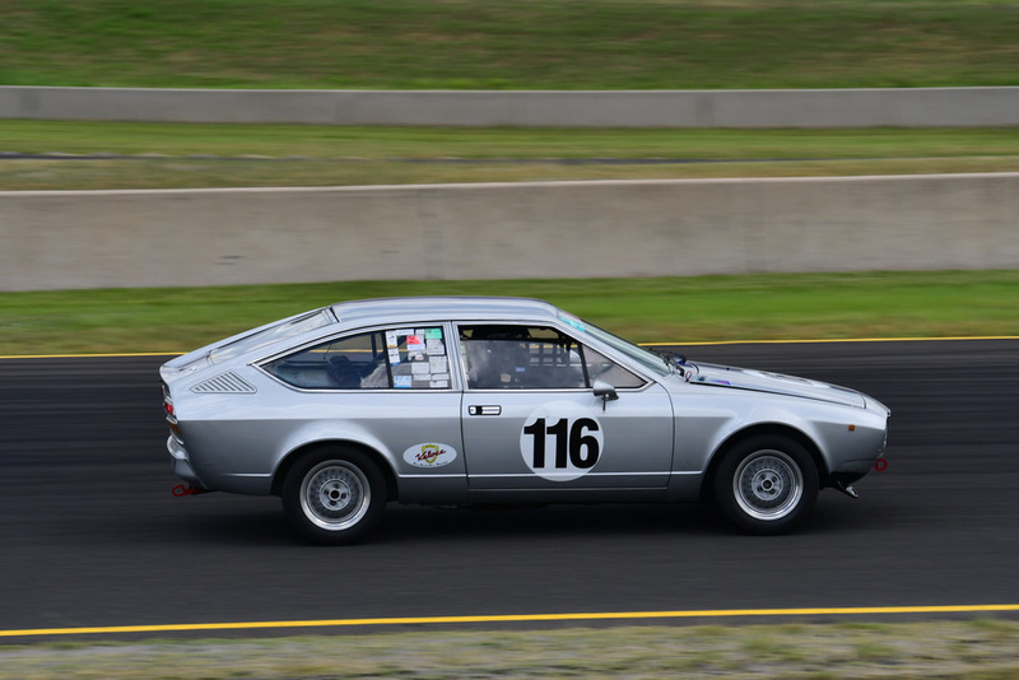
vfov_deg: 7.5
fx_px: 5182
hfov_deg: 11.2
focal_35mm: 183
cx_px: 510
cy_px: 340
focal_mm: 122
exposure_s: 1/250
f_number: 11
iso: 320
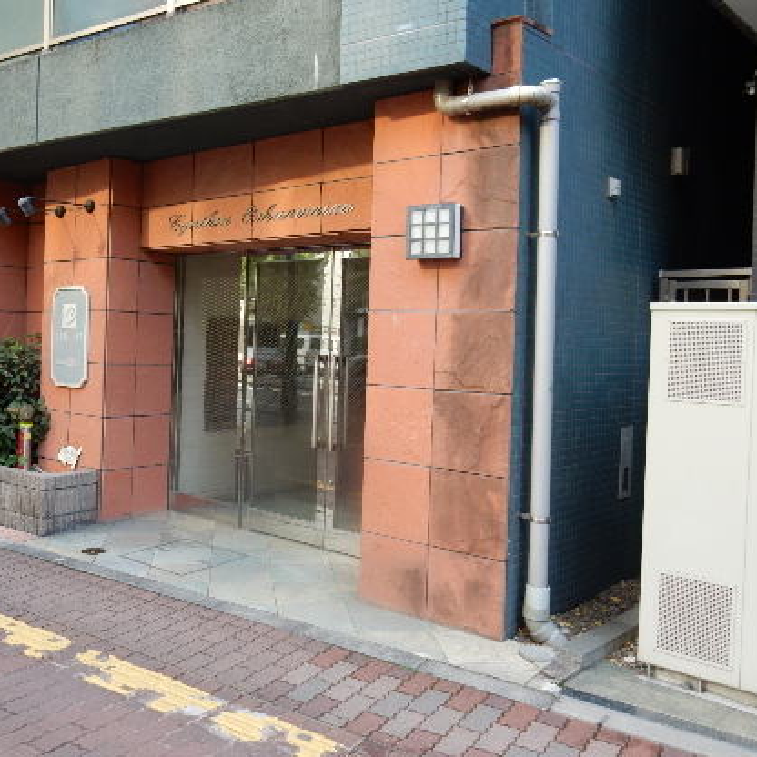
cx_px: 217
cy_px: 335
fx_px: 841
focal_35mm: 34
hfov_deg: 47.2
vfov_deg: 48.4
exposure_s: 1/50
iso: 125
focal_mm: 4.5
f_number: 3.7
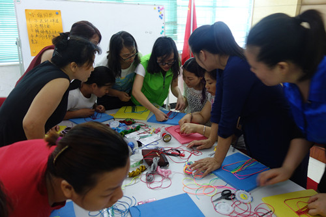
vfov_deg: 46.4
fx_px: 253
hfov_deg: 65.5
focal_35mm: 28
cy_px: 108
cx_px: 163
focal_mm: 10.4
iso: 320
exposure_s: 1/30
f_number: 1.8
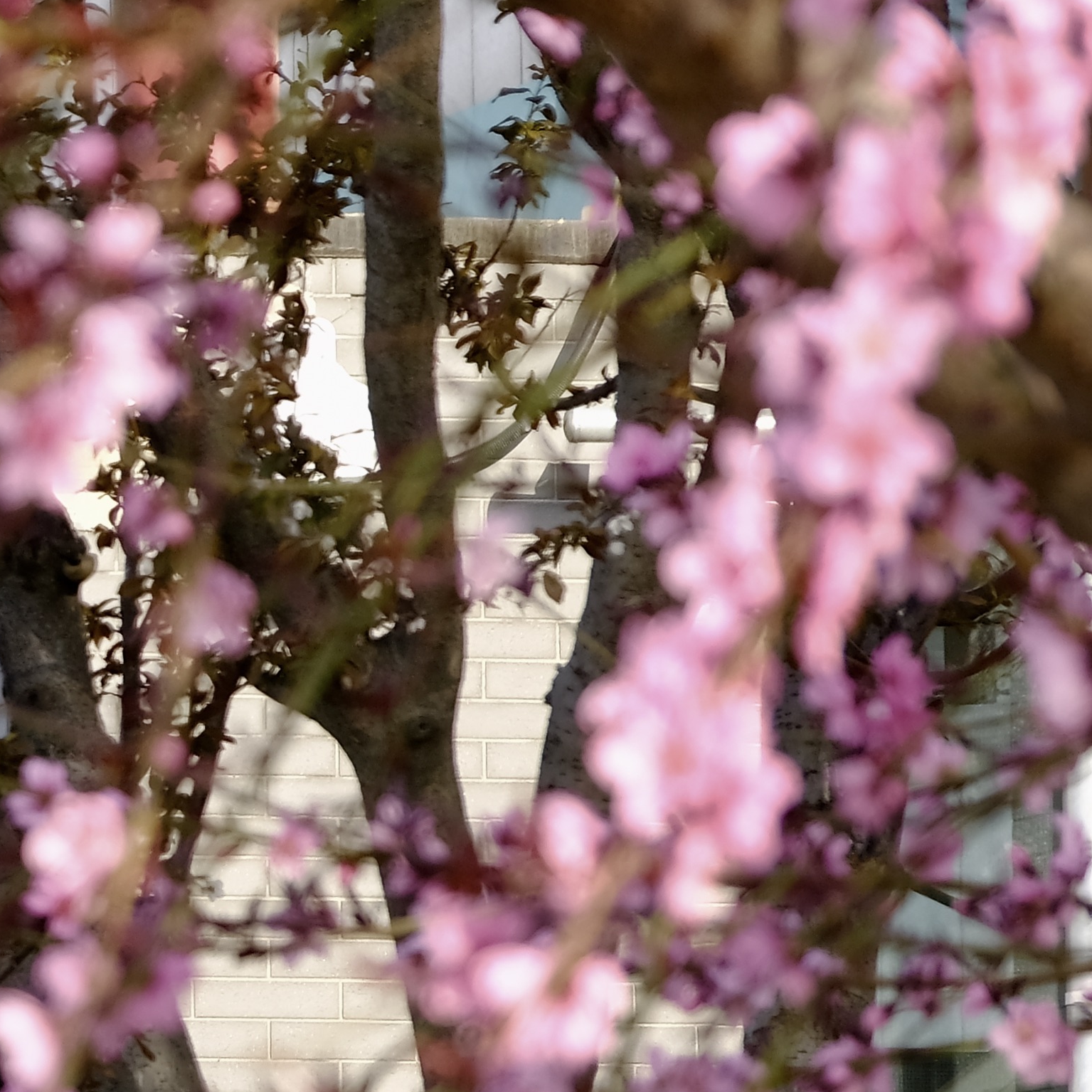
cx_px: -1003
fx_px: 15490
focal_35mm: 434
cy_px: 643
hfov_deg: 4.0
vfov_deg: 4.0
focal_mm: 88.2
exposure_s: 1/180
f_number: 5.6
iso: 200
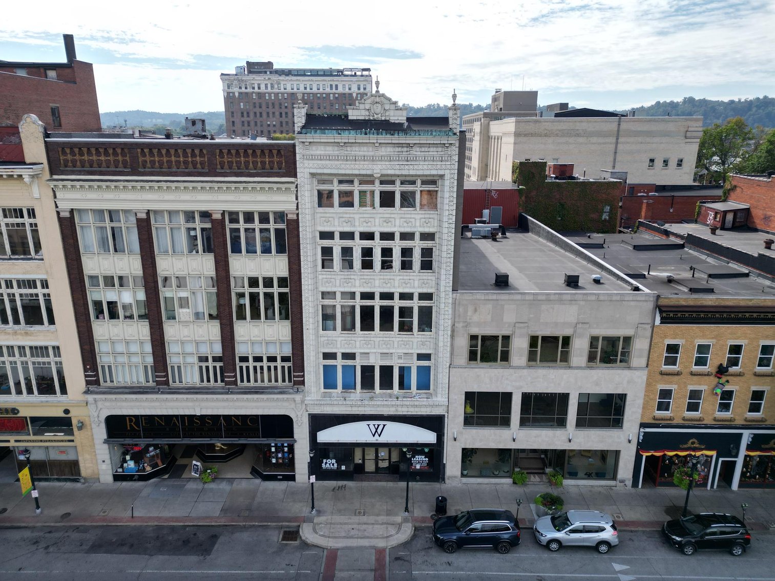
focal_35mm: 24
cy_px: 290
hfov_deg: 71.6
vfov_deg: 56.8
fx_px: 537
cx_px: 388
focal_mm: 6.72
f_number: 1.7
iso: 110
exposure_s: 1/2000
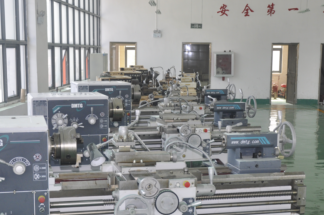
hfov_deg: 31.5
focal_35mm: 64
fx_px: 575
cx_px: 159
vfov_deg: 21.1
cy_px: 141
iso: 400
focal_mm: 26
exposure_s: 1/200
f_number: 4
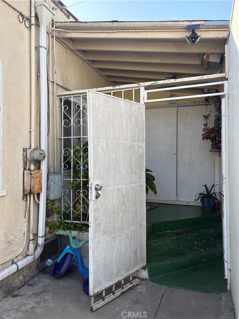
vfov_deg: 67.3
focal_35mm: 26
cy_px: 160
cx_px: 120
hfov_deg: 53.1
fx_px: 239
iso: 50
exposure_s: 1/591
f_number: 1.6
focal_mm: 5.96
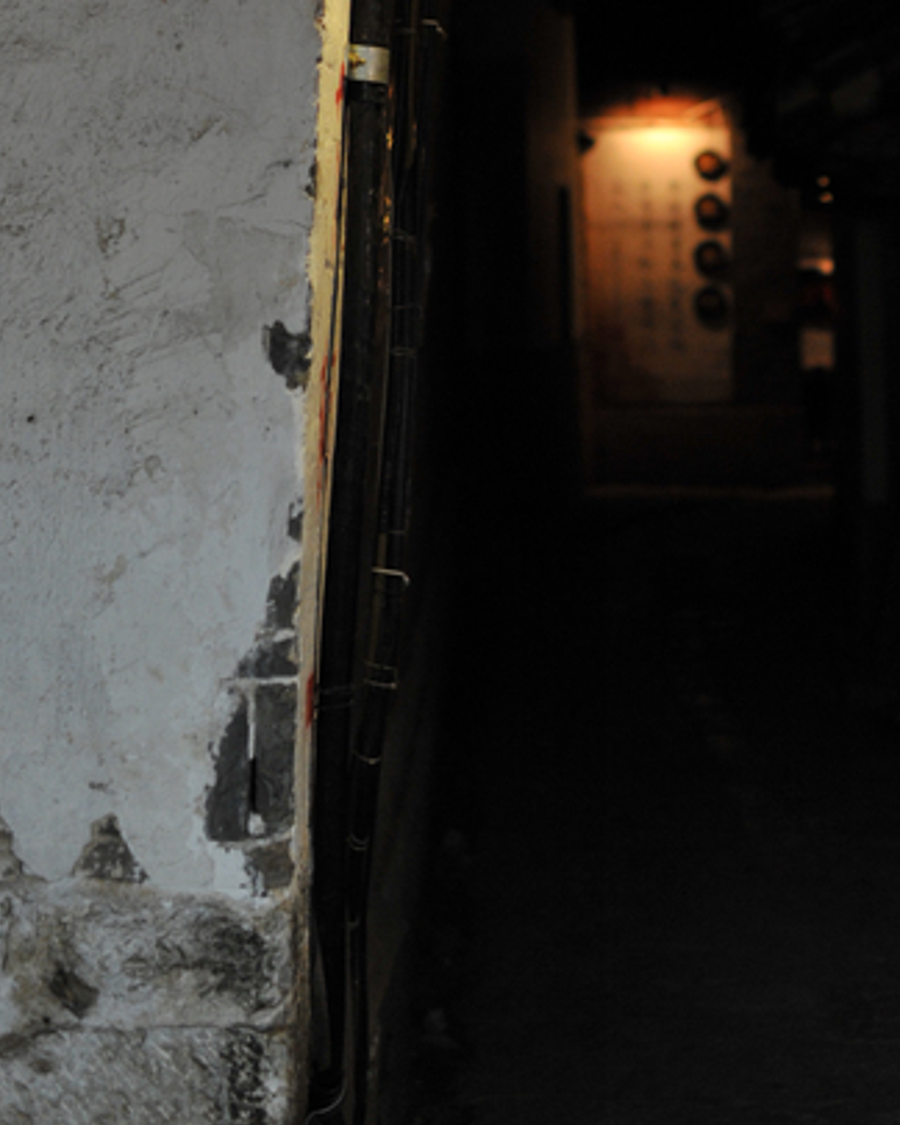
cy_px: 50
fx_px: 2431
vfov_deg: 25.0
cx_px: 606
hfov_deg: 20.9
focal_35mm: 73
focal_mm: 35
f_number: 2
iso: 1600
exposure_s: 1/160
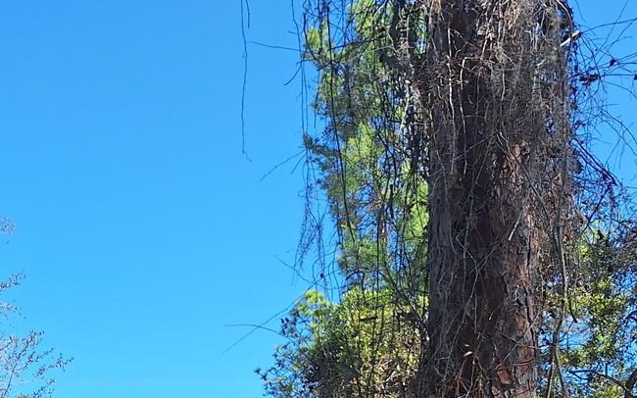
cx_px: -62
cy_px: 572
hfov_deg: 30.5
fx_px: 1041
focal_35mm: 60
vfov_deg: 19.3
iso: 40
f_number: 1.8
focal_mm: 5.54
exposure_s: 1/1497
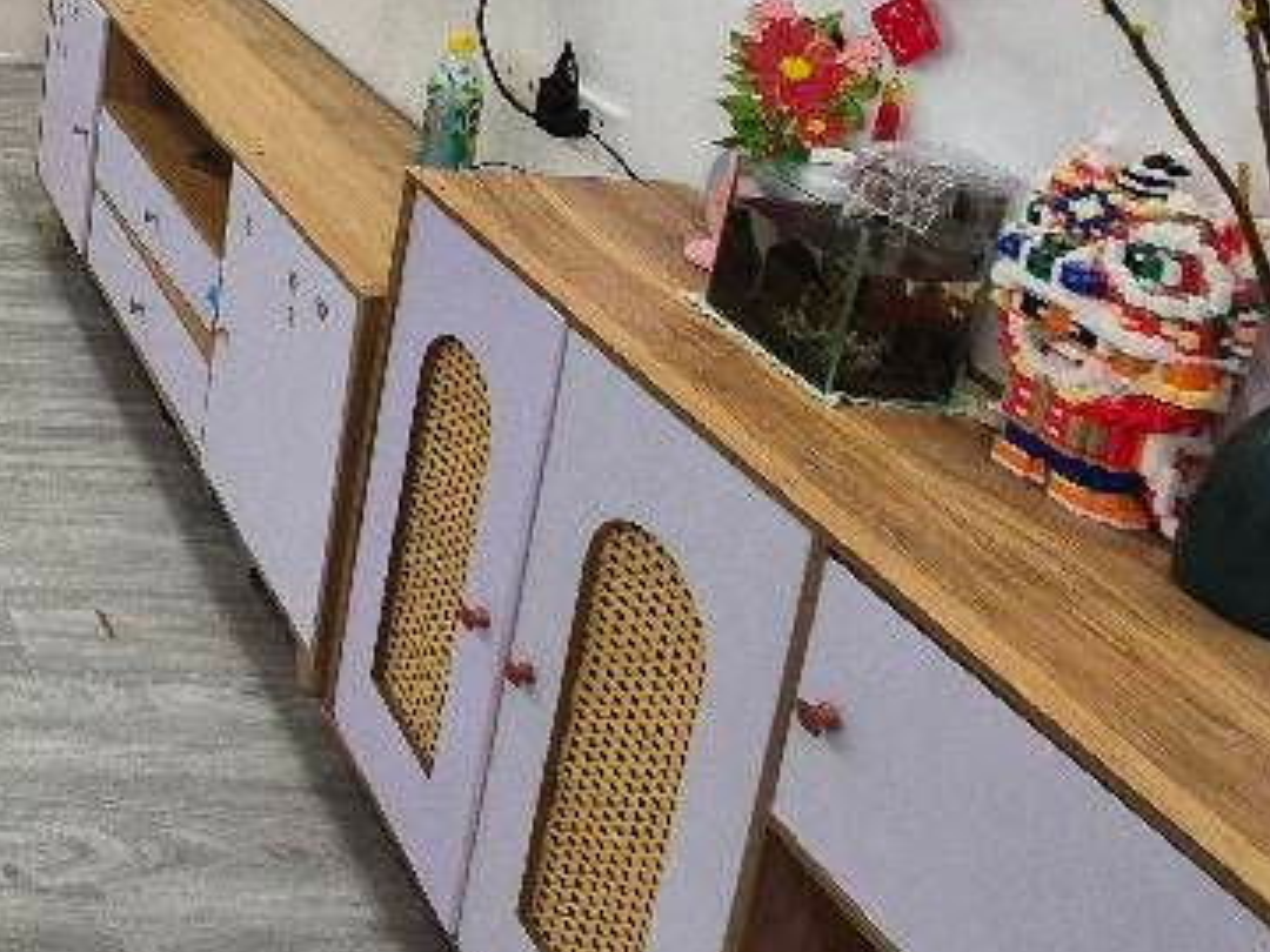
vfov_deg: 32.3
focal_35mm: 37
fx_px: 1357
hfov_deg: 33.0
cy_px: -176
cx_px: -469
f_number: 2.2
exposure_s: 1/50
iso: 80
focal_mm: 2.2
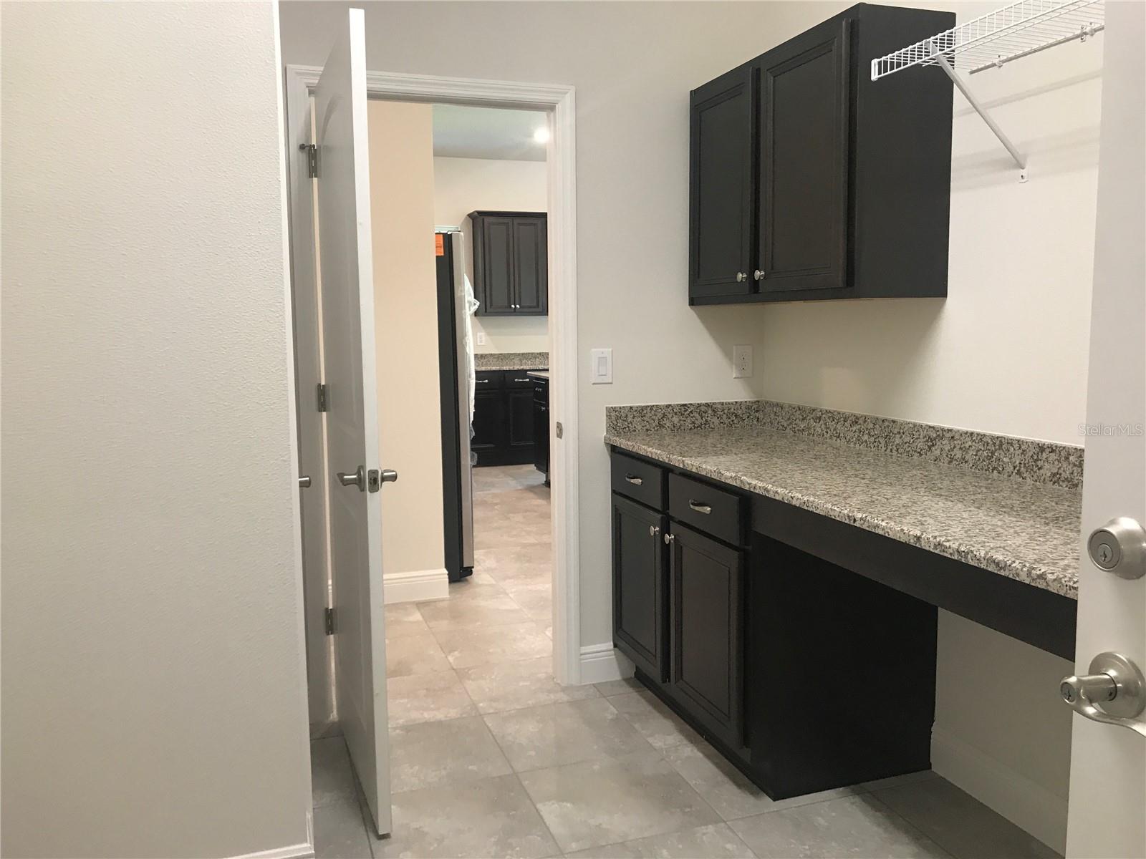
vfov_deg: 49.7
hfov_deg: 63.4
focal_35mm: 28
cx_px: 573
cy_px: 430
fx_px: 927
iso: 40
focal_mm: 3.99
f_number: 1.8
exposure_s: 1/24
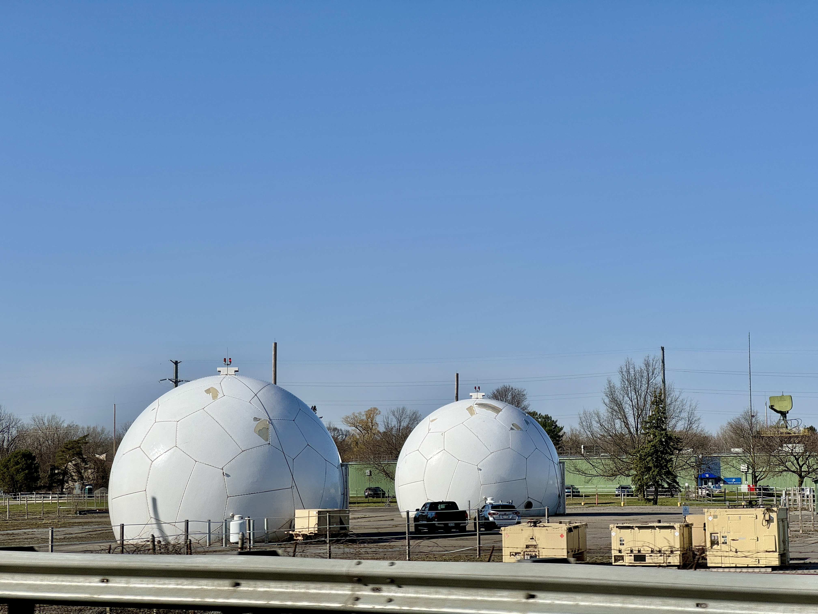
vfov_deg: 19.1
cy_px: 307
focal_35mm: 77
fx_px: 1820
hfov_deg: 25.3
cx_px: 409
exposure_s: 1/1206
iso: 25
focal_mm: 9
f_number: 2.8
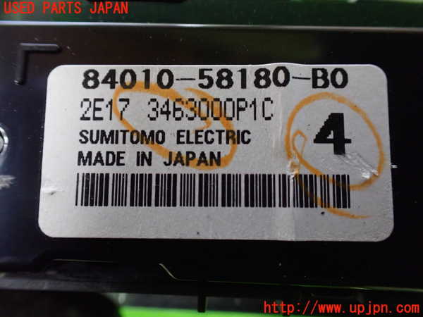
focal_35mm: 30
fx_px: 367
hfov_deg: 60.0
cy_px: 158
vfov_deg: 46.8
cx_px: 212
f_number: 2.3
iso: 1250
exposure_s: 1/30
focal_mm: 5.4
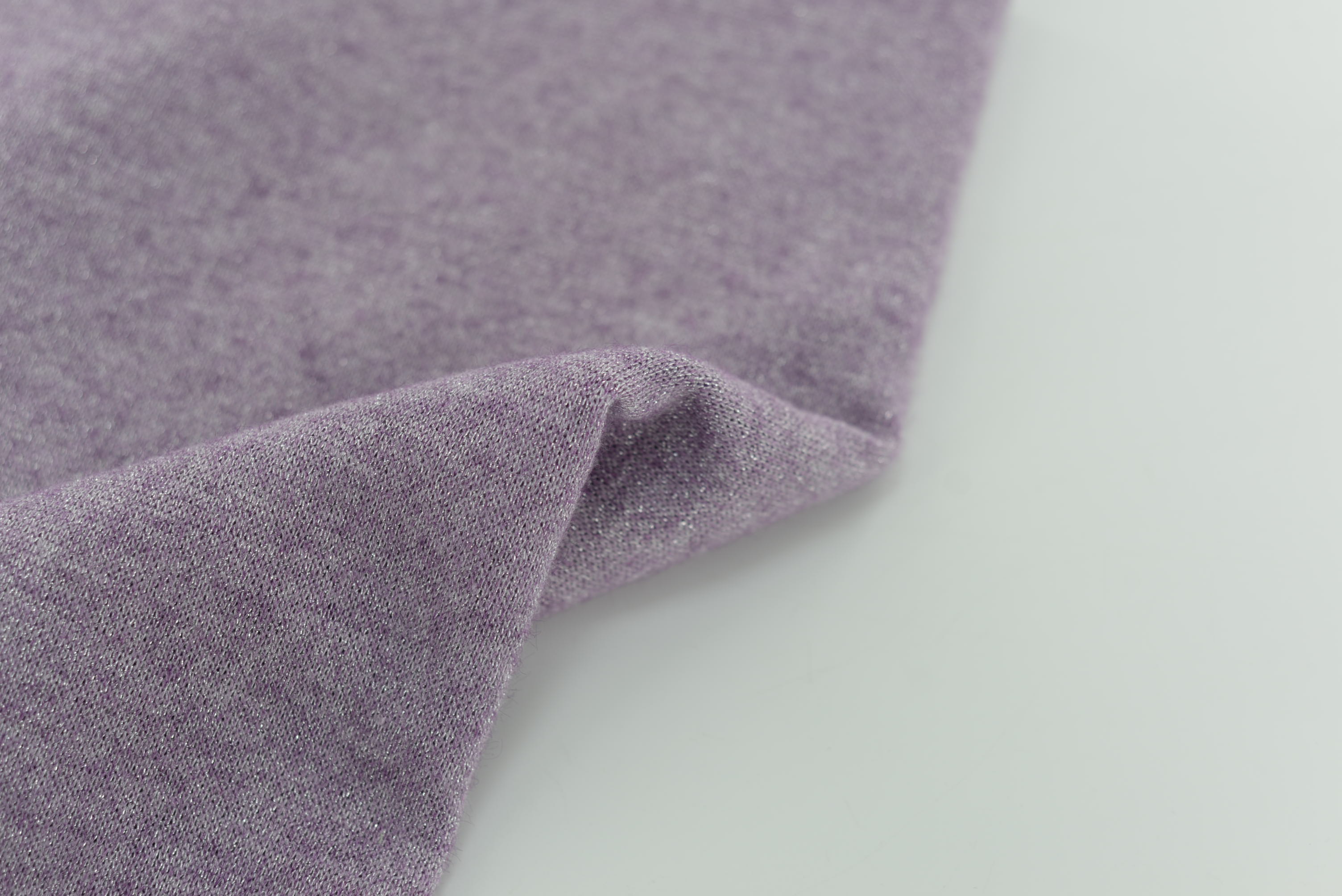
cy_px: 448
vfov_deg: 27.0
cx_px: 671
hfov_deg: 39.6
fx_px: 1865
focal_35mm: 50
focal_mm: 50
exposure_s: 1/200
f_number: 3.5
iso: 100
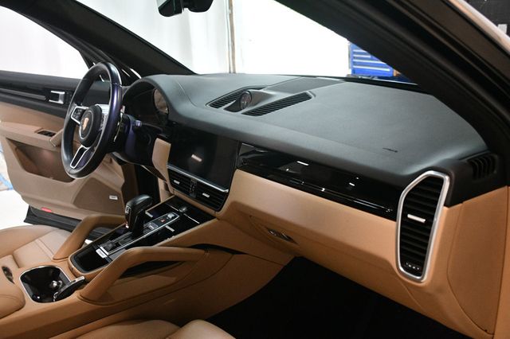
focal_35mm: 36
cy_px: 170
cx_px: 255
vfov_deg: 36.8
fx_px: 510
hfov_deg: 53.2
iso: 2500
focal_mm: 24
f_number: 3.8
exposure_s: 1/125
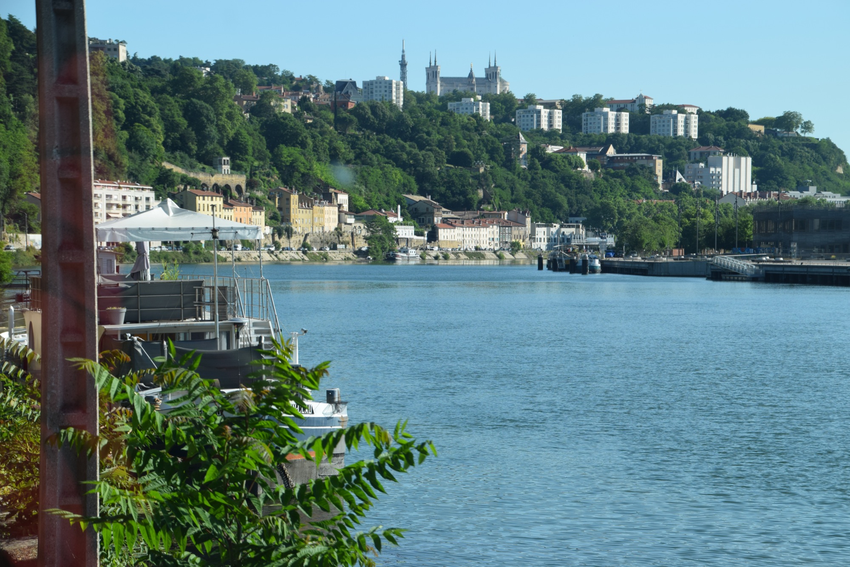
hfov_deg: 16.1
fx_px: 3010
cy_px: 284
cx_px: 425
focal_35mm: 128
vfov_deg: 10.8
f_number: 9
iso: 200
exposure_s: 1/320
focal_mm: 85
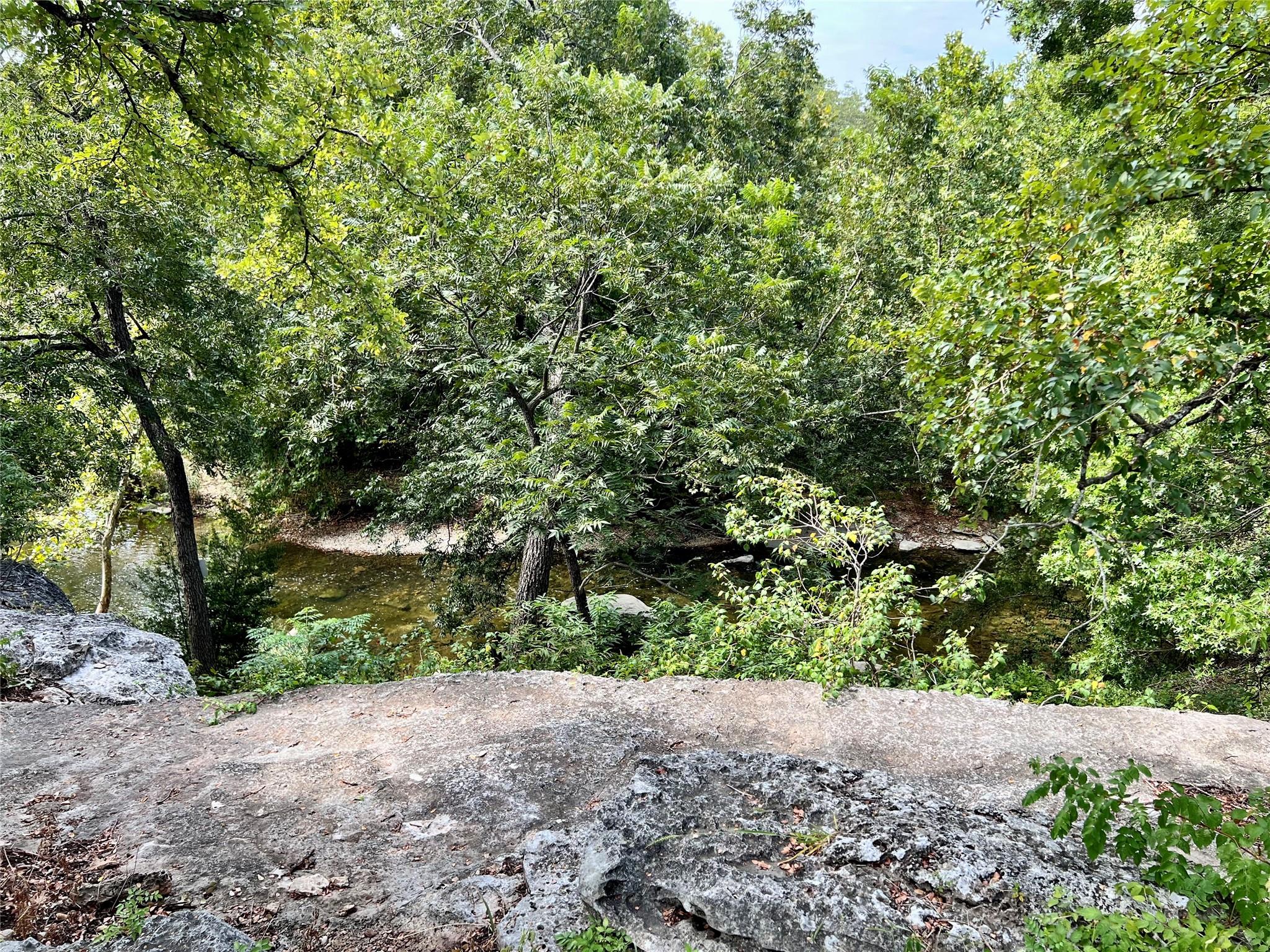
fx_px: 954
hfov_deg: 67.3
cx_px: 635
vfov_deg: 53.1
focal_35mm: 26
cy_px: 476
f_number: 1.5
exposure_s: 1/687
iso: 50
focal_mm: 5.7
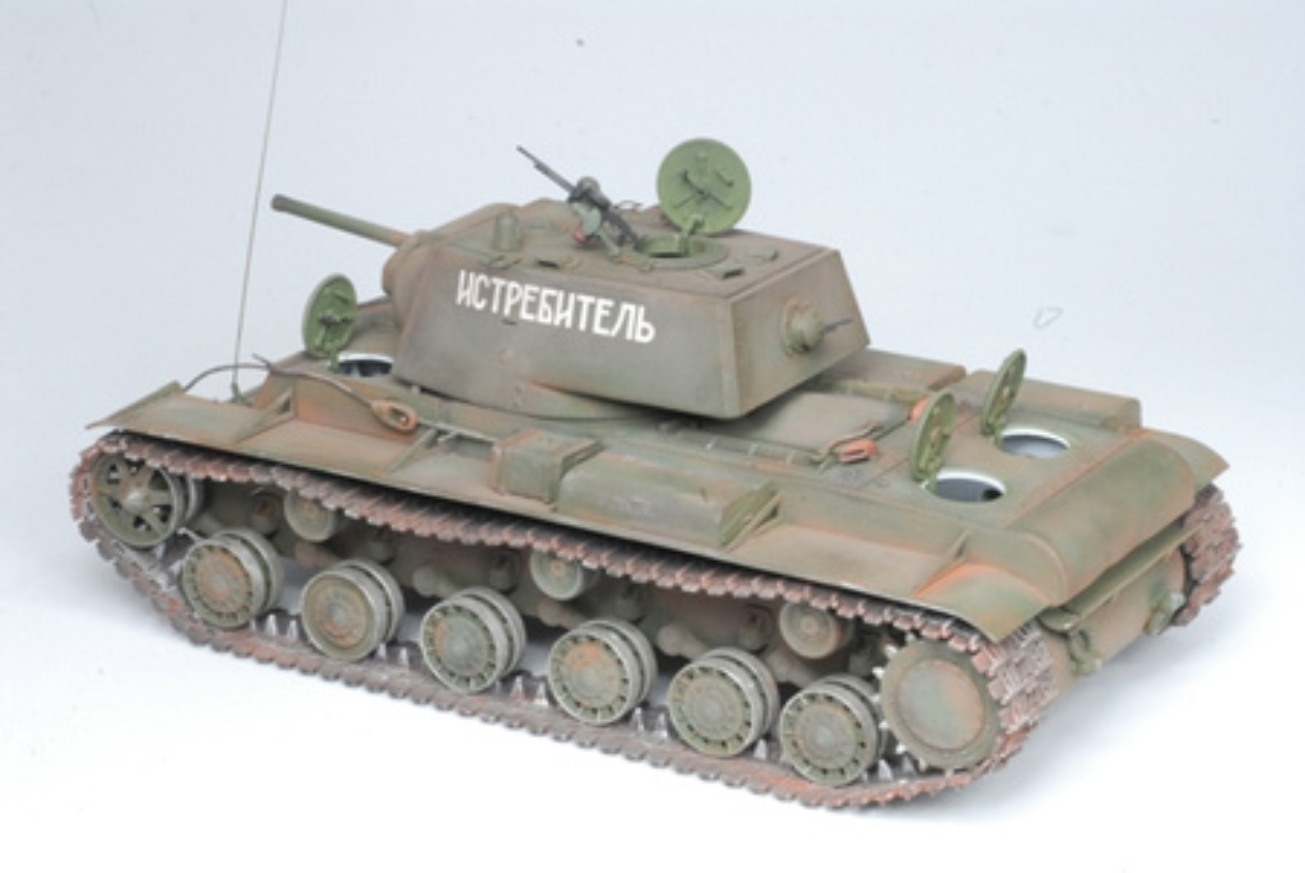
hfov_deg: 22.6
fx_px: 3266
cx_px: 652
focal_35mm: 90
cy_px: 436
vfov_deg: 15.2
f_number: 36
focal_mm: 60
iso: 400
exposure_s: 1/125
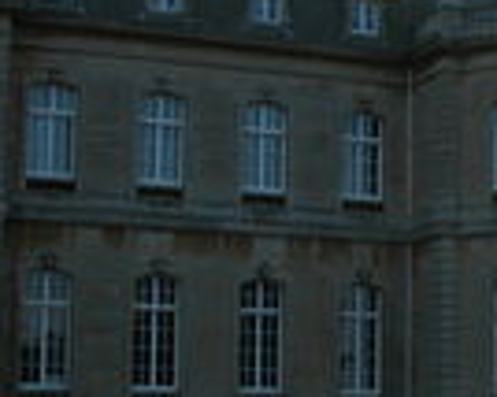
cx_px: 441
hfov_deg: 18.5
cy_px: 241
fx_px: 1499
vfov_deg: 15.1
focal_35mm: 102
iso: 100
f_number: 6.3
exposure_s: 1/200
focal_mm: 8.9
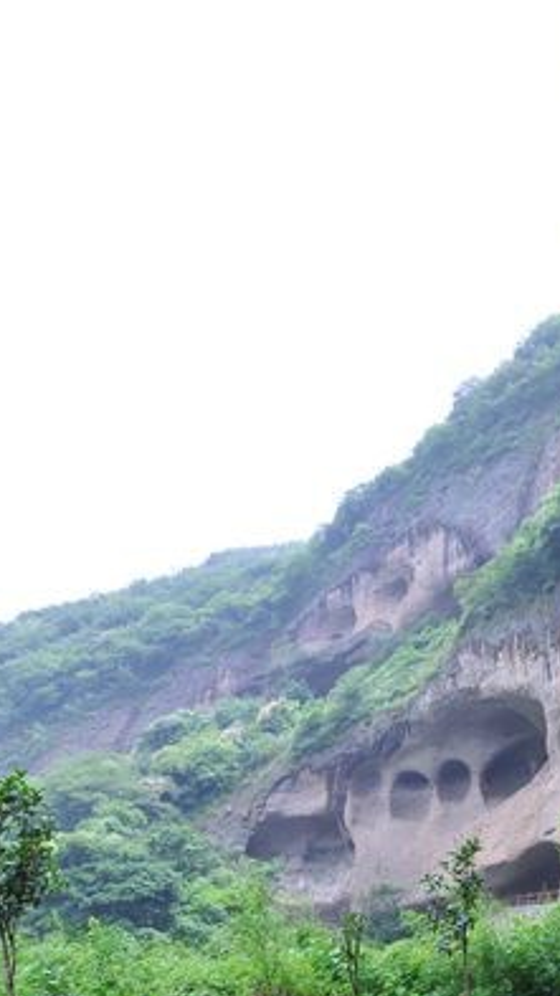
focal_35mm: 46
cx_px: 758
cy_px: 518
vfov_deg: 44.6
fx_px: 1215
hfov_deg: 22.7
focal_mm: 18
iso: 200
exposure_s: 1/125
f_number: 9
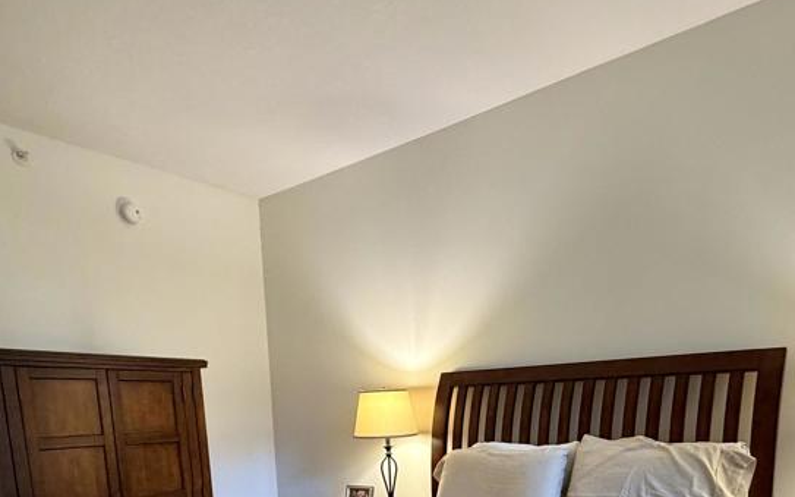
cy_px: 500
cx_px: 444
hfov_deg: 66.3
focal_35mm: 28
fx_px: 606
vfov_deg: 39.2
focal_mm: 2.22
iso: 500
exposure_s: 1/60
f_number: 2.2
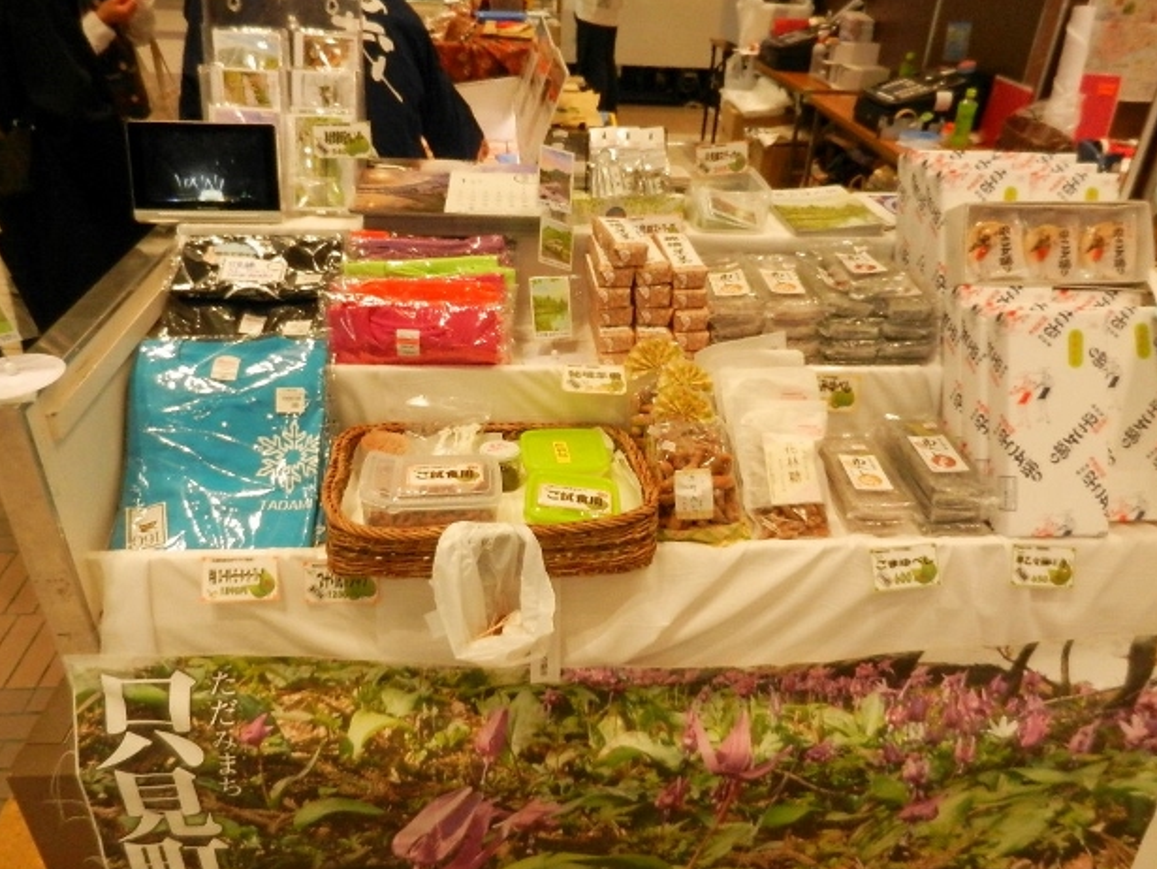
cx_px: 572
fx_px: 870
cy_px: 442
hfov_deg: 67.3
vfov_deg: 53.1
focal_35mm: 26
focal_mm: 4.5
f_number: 3.5
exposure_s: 1/160
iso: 640
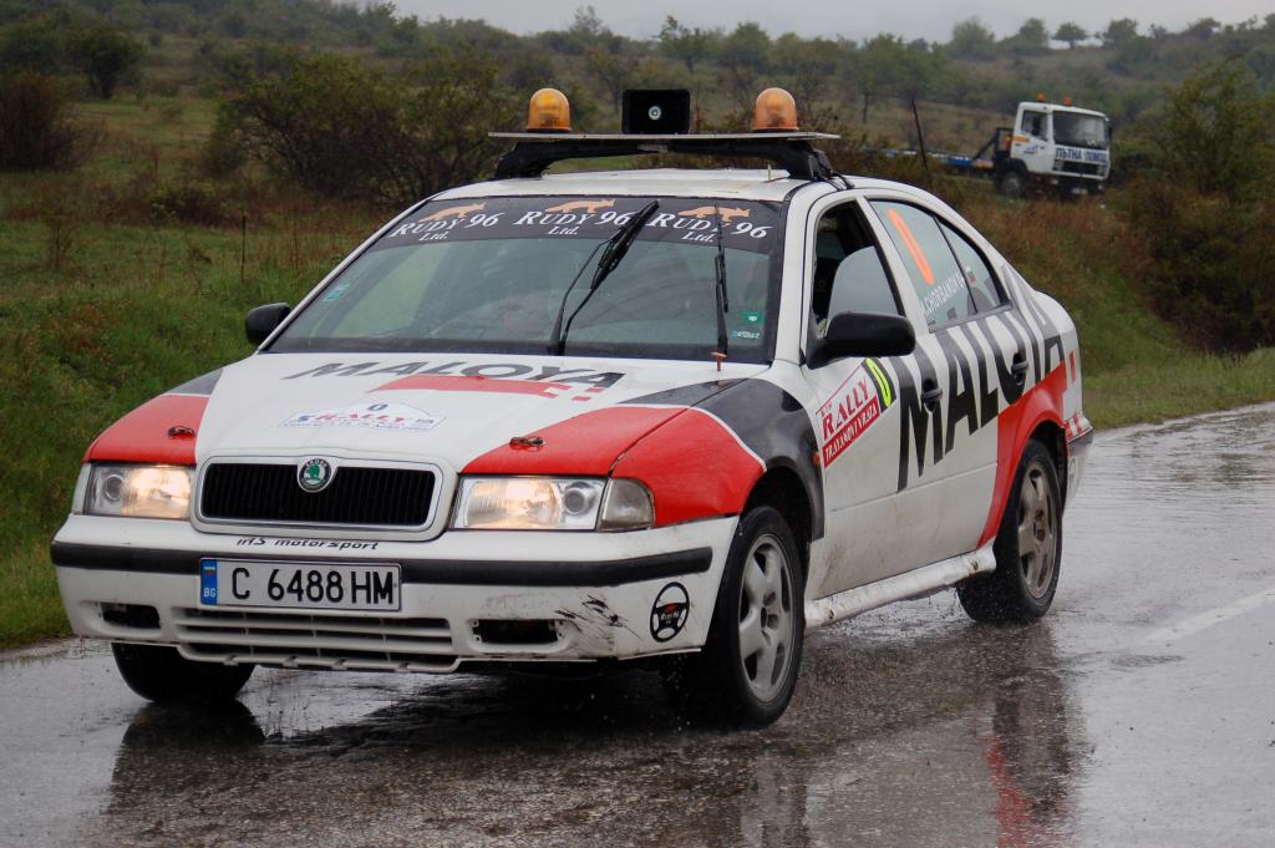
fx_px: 4246
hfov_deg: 17.1
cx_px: 638
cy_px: 424
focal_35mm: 120
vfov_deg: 11.4
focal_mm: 80
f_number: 5.6
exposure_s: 1/800
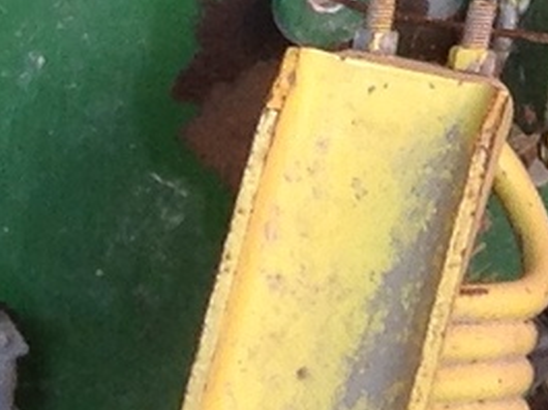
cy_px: -752
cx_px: 1352
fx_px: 4284
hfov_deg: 6.9
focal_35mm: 271
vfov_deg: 5.2
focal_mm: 4.28
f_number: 2.4
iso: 64
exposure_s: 1/120
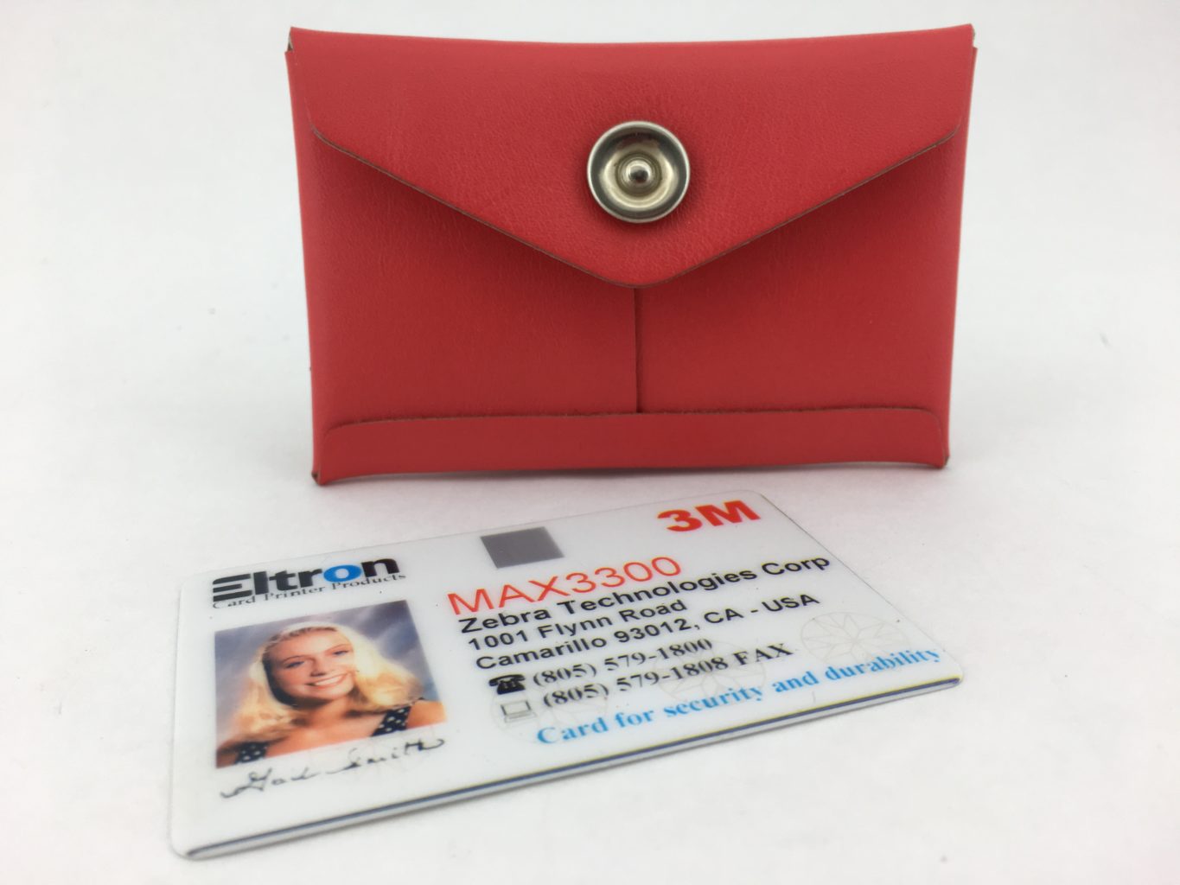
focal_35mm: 29
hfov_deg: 61.7
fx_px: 989
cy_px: 442
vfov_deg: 48.2
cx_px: 590
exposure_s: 1/120
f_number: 2.2
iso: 40
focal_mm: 4.15
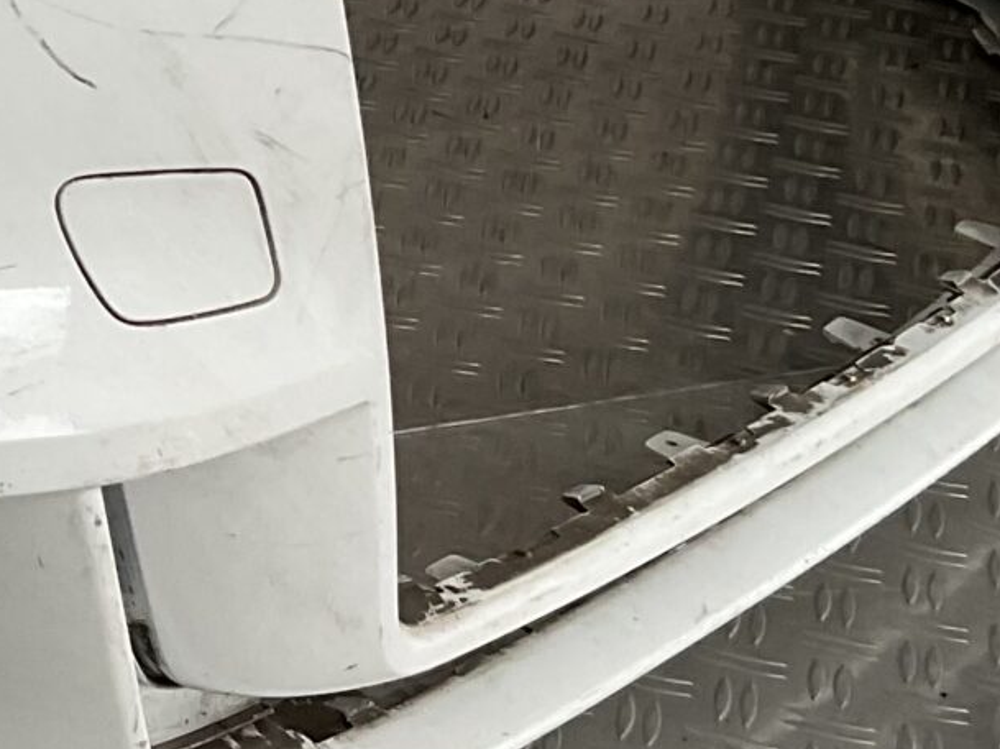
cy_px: 31
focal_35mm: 122
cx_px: -415
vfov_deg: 12.0
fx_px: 3522
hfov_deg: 15.2
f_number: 1.8
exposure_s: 1/120
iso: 40
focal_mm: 3
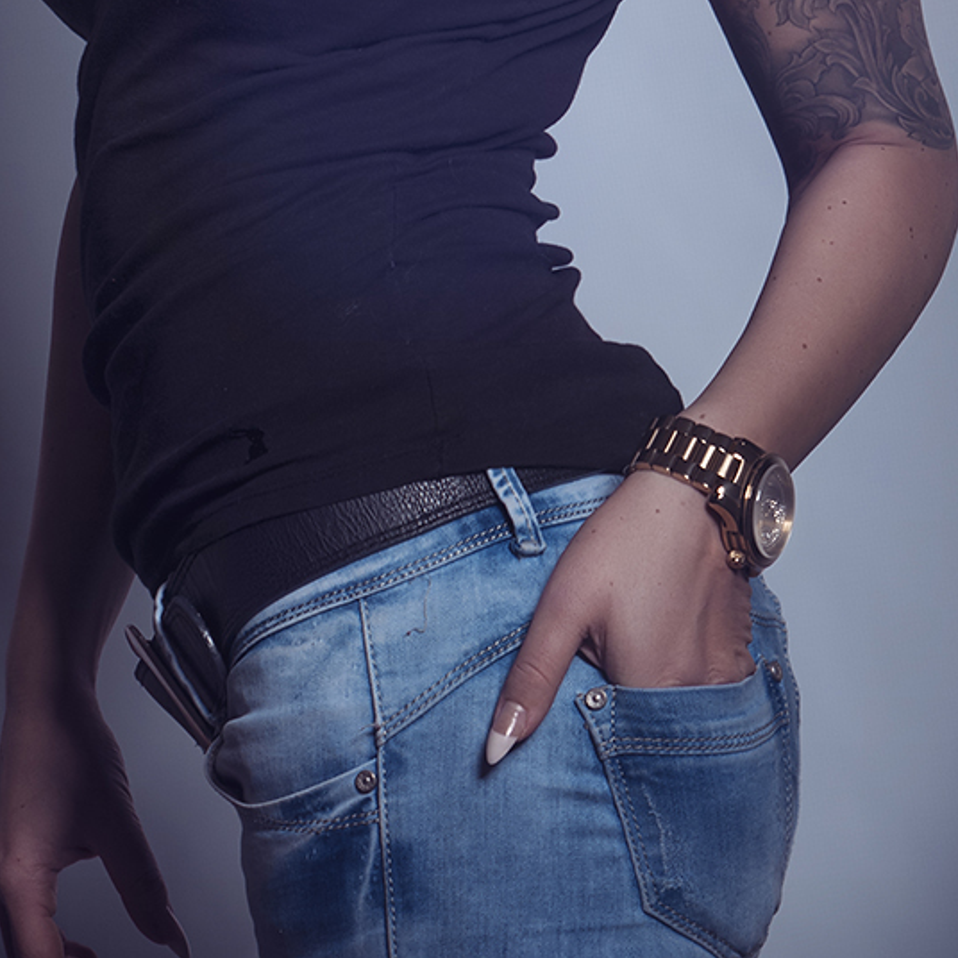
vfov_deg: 8.8
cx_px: 466
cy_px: 73
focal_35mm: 198
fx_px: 6200
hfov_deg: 8.8
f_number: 7.1
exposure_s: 1/200
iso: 100
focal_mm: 52
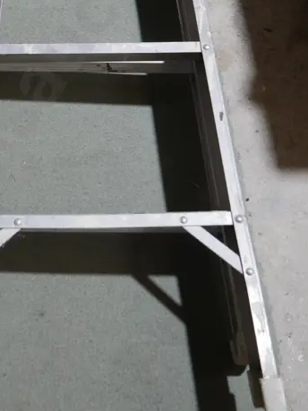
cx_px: 73
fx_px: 795
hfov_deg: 21.7
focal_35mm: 67
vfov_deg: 27.9
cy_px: 42
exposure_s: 1/60
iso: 320
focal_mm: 15
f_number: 3.6
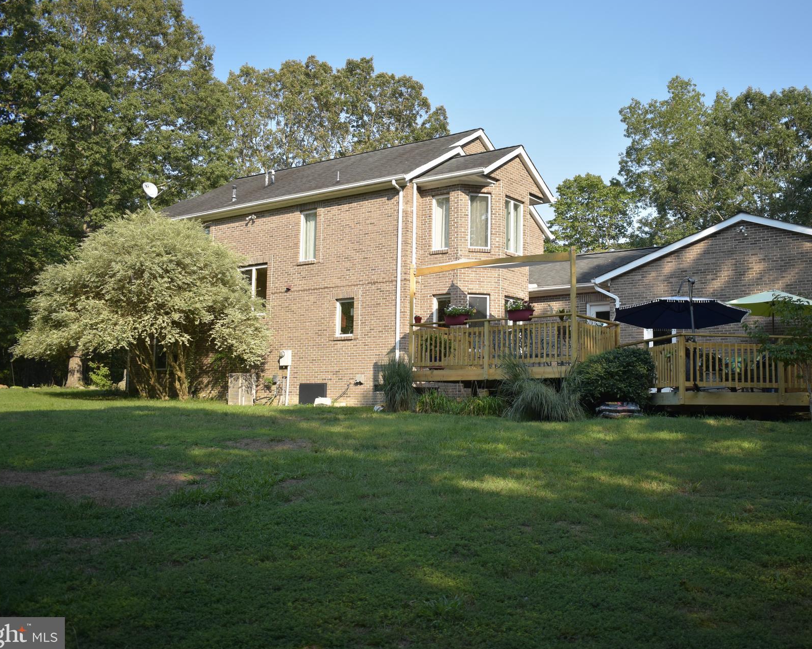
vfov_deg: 41.1
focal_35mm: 36
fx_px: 865
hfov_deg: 50.1
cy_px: 308
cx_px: 471
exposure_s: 1/800
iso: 200
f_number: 3.8
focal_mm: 20
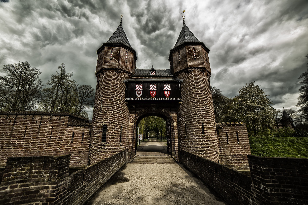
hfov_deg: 104.3
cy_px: 102
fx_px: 120
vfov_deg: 81.2
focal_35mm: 14
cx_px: 154
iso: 31
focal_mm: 14
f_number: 5.6
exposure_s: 1/125
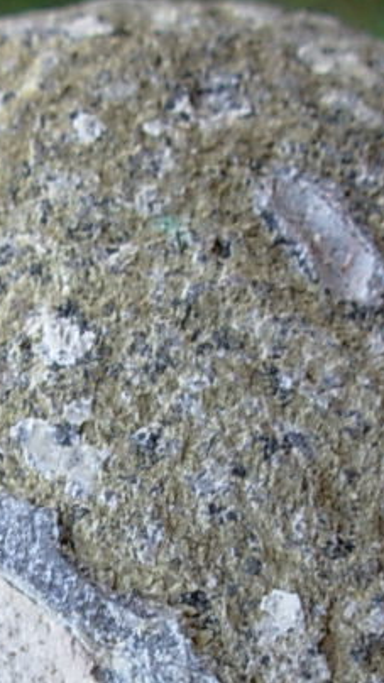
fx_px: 1902
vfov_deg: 20.1
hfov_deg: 11.5
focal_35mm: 105
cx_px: 164
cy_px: 575
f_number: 2.9
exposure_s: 1/108
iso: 50
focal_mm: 6.3
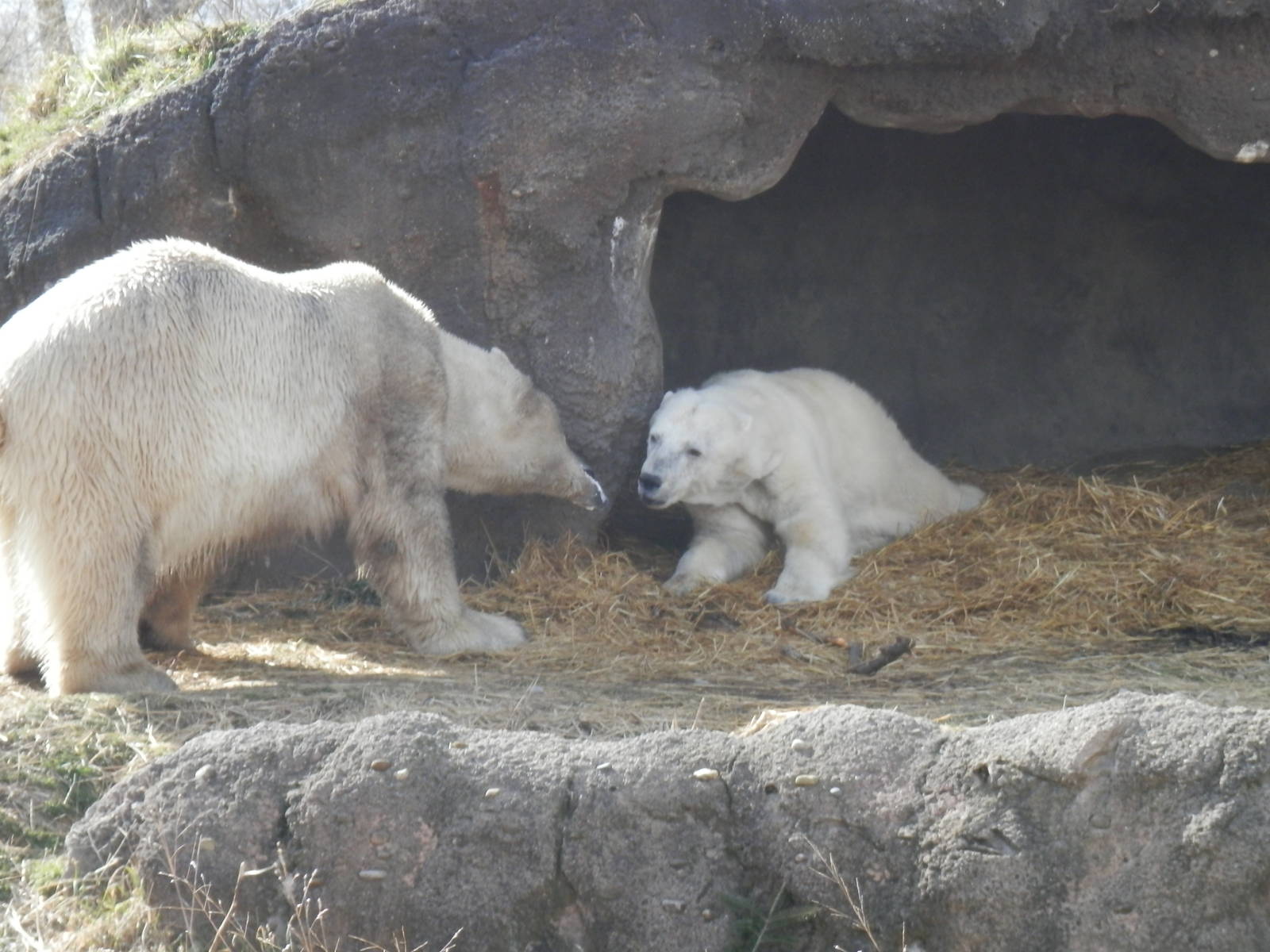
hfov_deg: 8.8
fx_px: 8255
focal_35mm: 225
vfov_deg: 6.6
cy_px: 476
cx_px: 635
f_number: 6.1
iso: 200
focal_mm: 40.2
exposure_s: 1/200
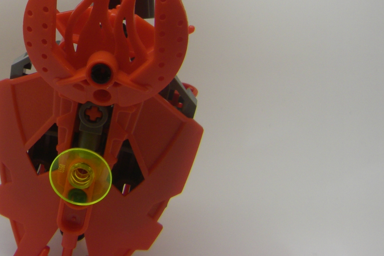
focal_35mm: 92
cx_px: 0
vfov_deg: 14.4
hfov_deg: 21.4
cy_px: -54
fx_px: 981
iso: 64
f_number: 3.5
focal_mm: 6.3
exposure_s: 1/80
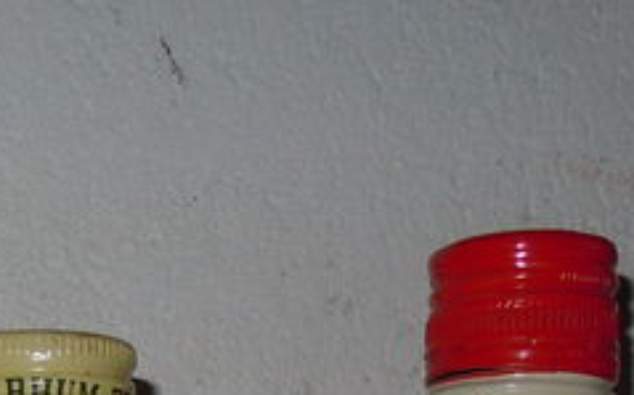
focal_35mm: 133
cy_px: 973
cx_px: -154
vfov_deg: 8.8
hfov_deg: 15.1
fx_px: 2296
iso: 125
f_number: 3.5
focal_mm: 5.4
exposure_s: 1/30
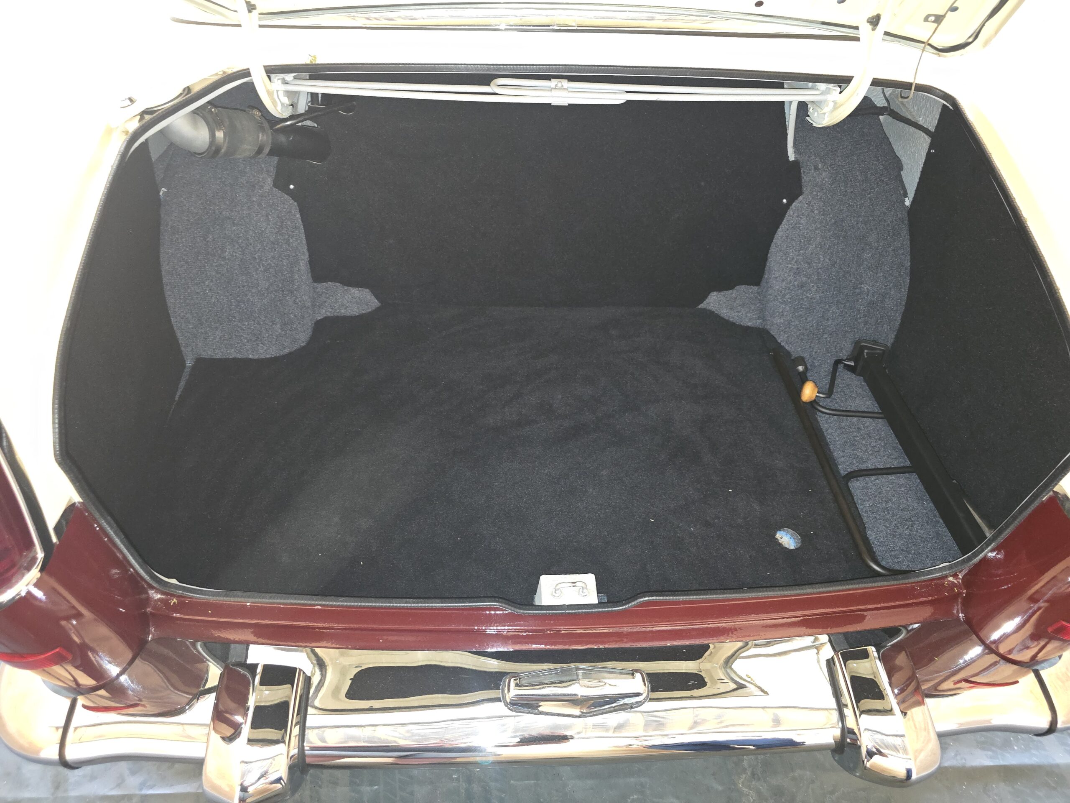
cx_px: 535
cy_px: 402
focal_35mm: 23
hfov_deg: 73.9
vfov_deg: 58.9
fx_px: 711
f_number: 1.7
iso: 400
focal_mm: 6.3
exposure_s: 1/12
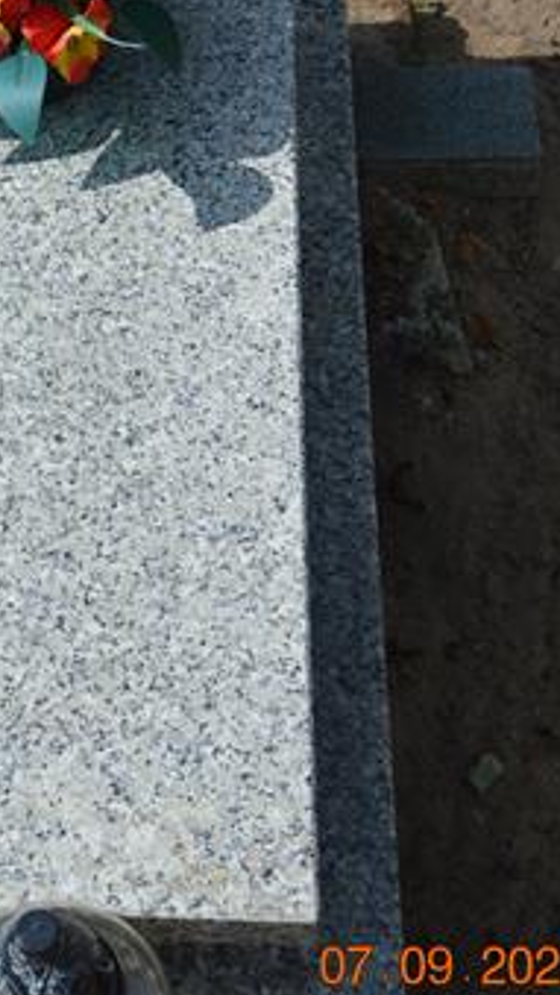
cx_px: 38
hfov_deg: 15.5
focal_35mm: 77
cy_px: 223
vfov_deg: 27.1
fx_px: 2030
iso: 100
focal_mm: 26
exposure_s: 1/320
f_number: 9
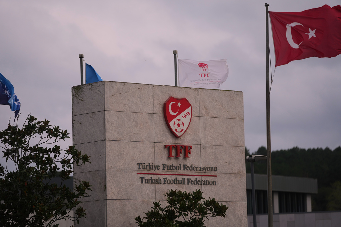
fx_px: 1620
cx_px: 170
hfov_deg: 12.0
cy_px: 114
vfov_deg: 8.0
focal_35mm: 171
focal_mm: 171
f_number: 2.8
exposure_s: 1/5000
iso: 320
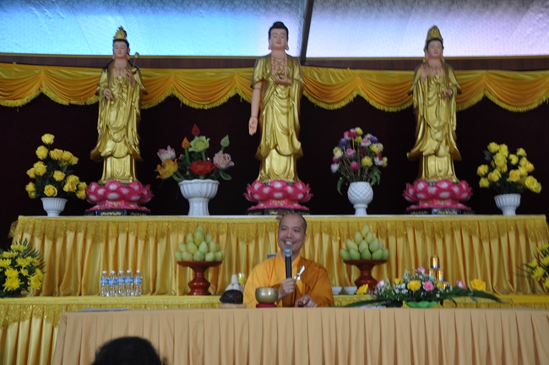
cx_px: 274
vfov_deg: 29.8
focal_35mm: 45
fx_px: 686
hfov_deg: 43.6
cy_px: 182
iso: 200
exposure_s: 1/20
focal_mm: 30
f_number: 4.5
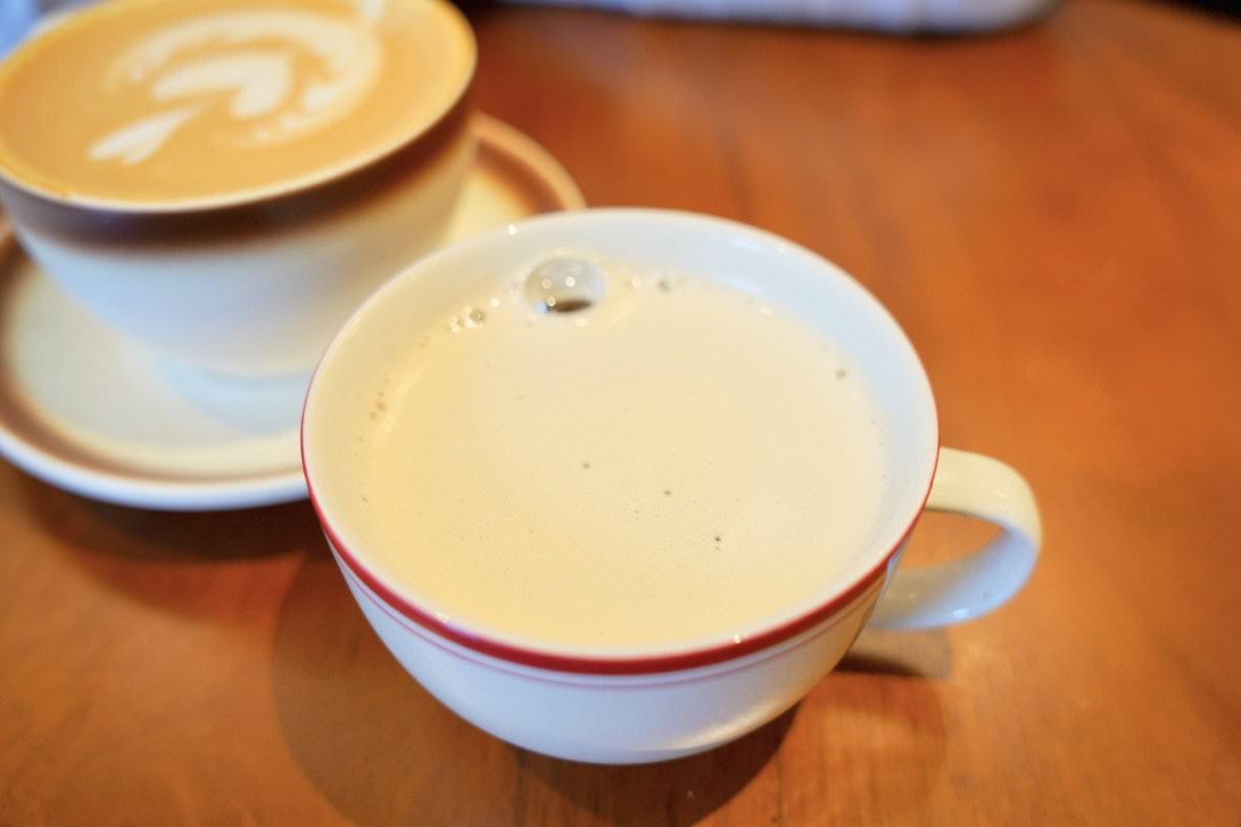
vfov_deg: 40.5
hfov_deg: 58.0
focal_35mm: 32
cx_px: 620
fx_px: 1120
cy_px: 414
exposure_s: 1/60
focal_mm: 32.5
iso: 320
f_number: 4
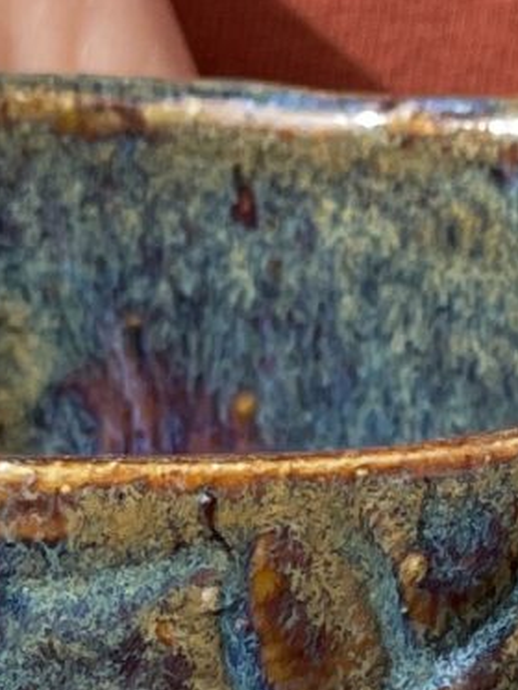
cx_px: 481
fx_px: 7119
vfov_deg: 5.5
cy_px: 1090
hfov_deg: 4.2
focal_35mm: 357
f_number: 2
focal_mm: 6
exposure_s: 1/571
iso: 32
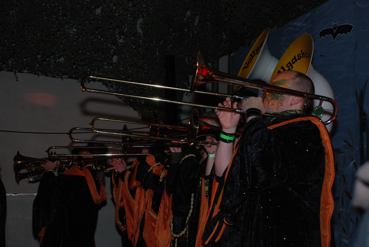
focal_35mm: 57
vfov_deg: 23.8
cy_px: 124
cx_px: 184
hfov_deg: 35.0
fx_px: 585
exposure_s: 1/60
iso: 200
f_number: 4.5
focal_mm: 38
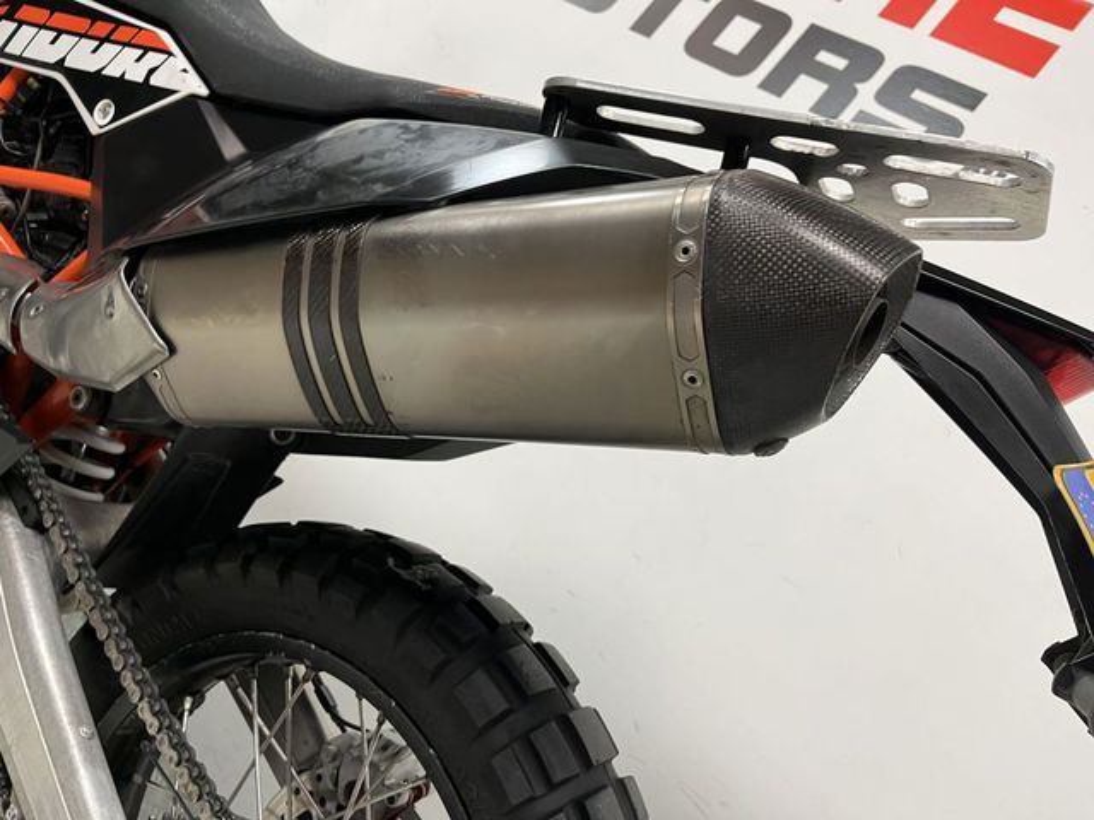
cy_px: 410
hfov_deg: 67.3
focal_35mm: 26
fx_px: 822
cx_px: 547
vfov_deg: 53.1
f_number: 1.6
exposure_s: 1/50
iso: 125
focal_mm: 5.1
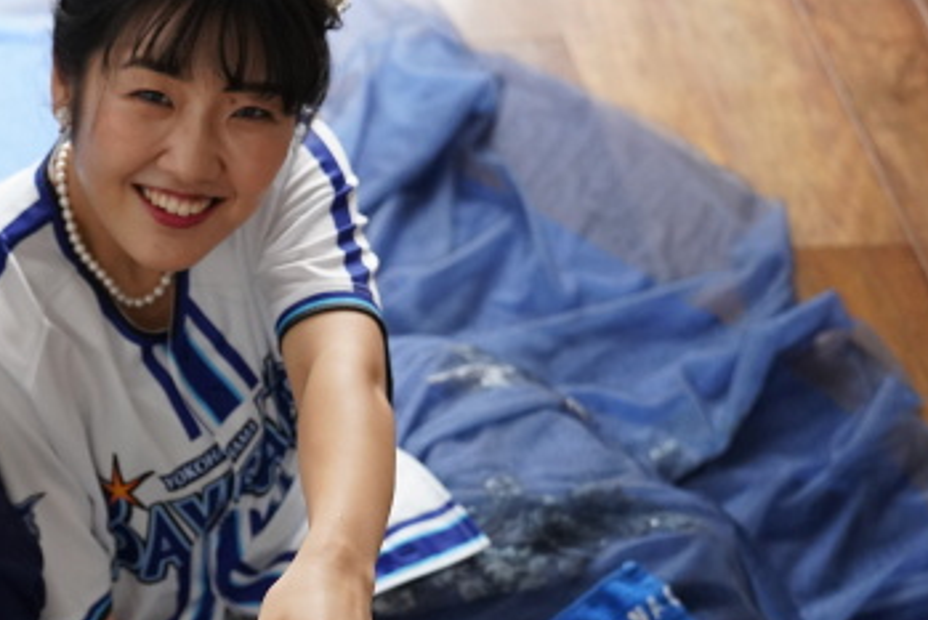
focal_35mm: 87
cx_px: -58
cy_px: 555
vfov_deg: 15.5
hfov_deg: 22.2
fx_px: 2243
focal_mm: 38
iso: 4000
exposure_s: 1/100
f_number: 2.8
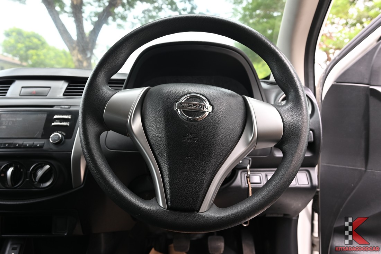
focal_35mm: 24
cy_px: 127
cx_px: 190
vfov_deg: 53.2
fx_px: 254
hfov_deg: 73.7
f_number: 6.7
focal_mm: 24
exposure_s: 1/45
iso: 200
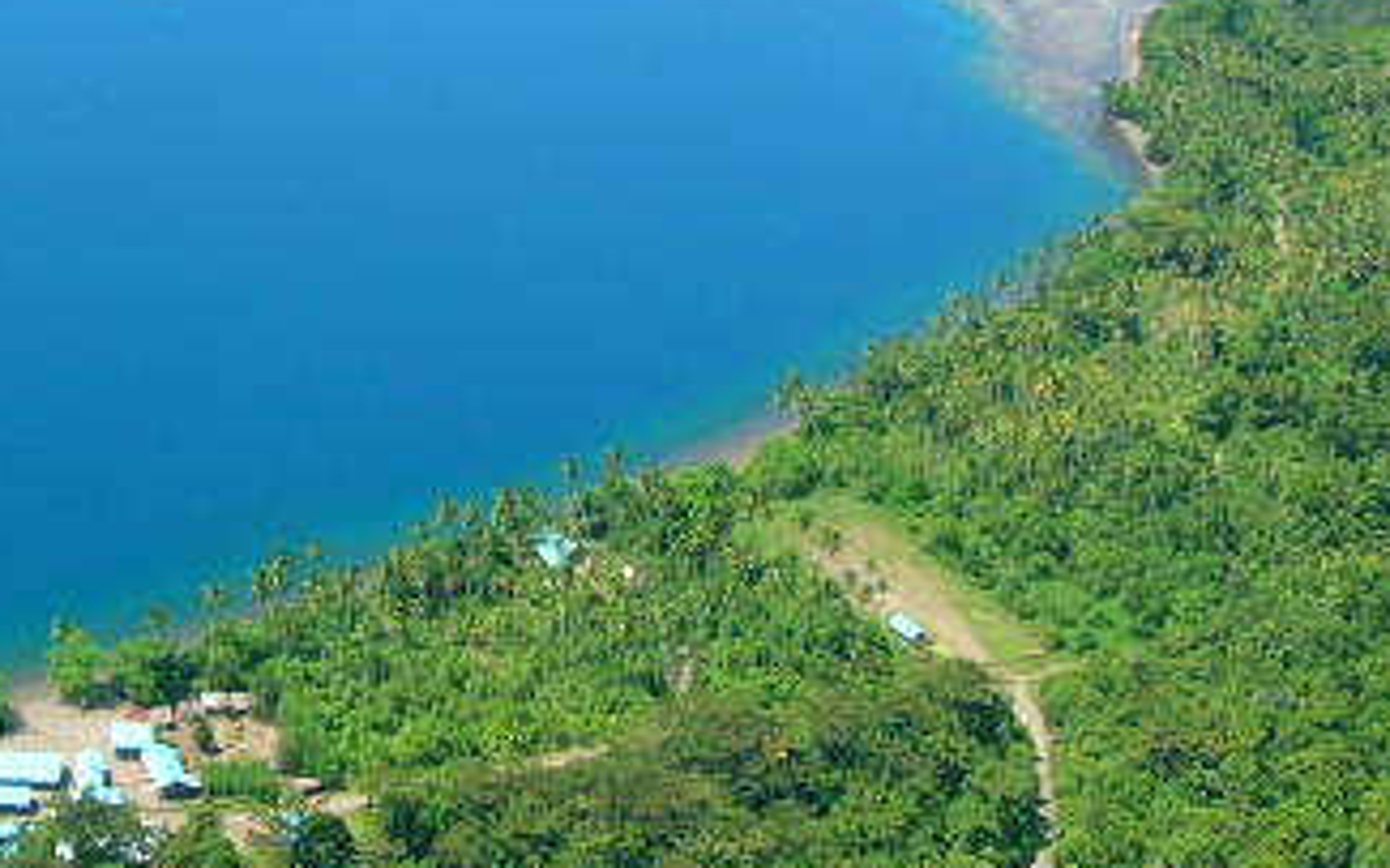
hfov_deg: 28.8
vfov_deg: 18.3
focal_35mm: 71
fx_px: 2689
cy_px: 248
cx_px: 458
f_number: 4.9
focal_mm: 5.7
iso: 50
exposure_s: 1/184
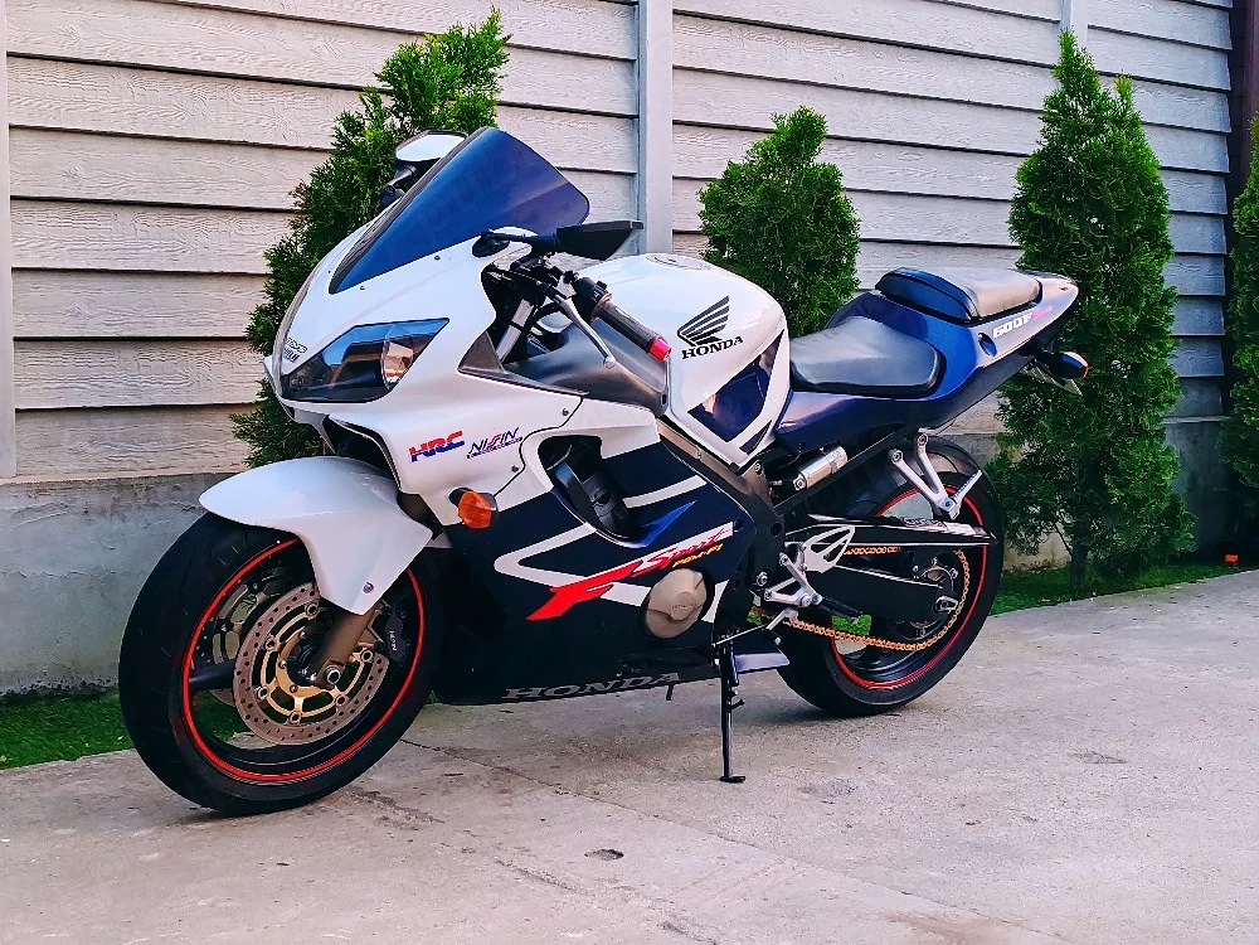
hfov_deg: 35.5
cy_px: 472
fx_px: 1964
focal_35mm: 54
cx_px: 630
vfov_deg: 27.0
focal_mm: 6.12
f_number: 1.9
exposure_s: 1/100
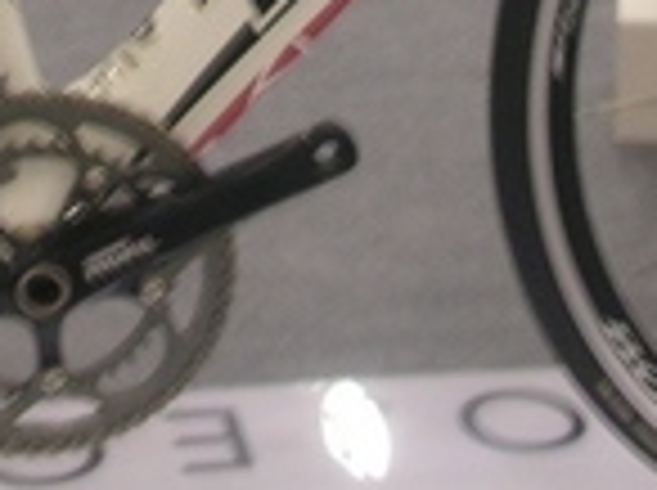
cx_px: 194
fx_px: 3183
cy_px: -326
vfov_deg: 8.5
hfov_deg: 11.8
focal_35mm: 168
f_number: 3
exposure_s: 1/3.9
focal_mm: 5.8
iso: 67
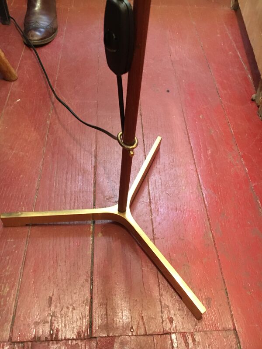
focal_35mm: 29
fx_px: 293
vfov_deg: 61.7
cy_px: 174
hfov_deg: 48.2
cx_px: 131
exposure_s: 1/17
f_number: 2.2
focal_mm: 4.15
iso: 250
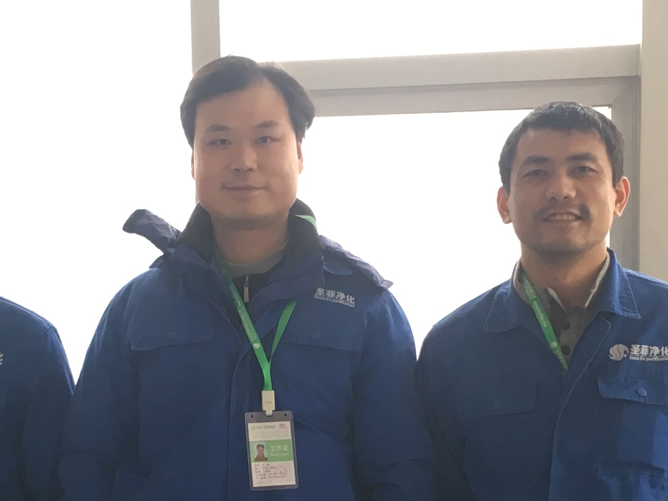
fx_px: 1833
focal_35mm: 95
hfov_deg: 20.6
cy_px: 479
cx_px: 220
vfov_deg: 15.3
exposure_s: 1/33
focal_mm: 4.15
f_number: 2.2
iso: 80
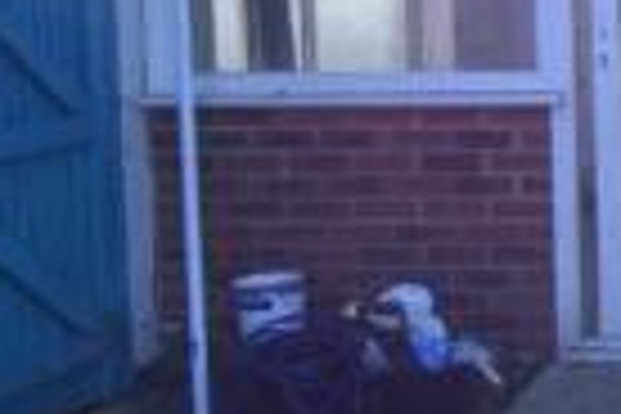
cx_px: 1073
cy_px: 70
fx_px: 1725
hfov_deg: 17.2
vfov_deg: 13.6
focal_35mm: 100
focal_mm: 14
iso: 400
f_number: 10
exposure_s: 1/250
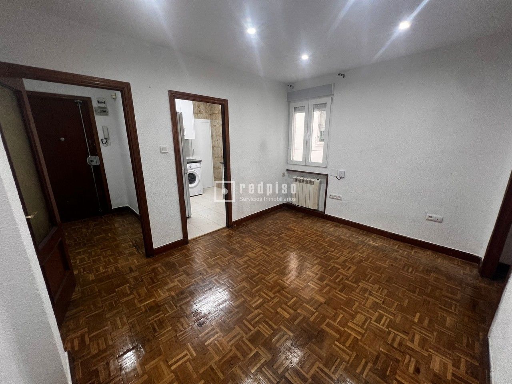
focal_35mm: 13
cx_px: 256
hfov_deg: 106.2
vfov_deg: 89.9
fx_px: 192
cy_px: 192
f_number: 1.8
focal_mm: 1.57
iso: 125
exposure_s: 1/100
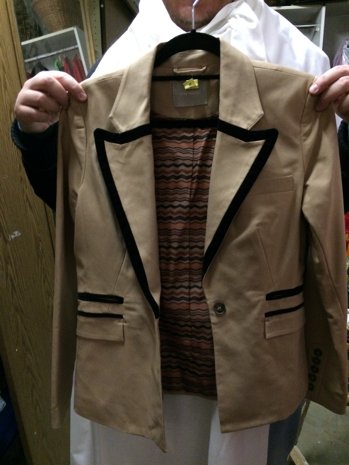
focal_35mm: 29
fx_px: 390
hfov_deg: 48.2
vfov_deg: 61.7
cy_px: 232
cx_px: 174
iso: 400
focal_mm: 4.15
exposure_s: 1/17
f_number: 2.2
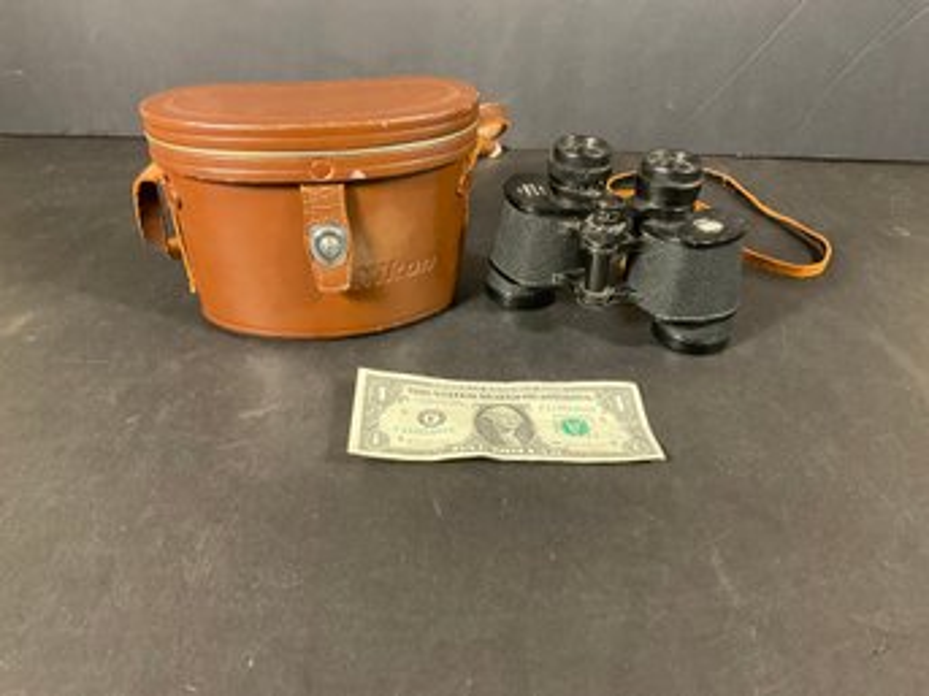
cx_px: 464
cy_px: 348
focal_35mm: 29
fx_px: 778
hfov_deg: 61.7
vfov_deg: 48.2
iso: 200
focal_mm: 3
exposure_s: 1/60
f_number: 1.8
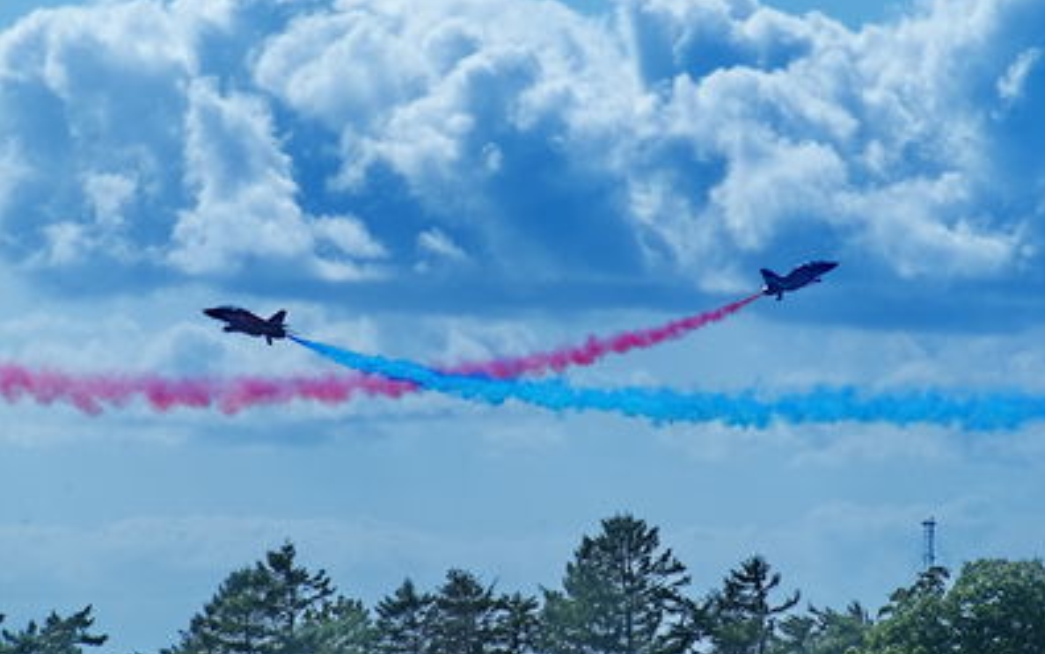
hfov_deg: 4.6
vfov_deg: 2.9
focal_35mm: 461
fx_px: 13137
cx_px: 524
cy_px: 320
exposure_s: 1/800
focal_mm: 300
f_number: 14
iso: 400
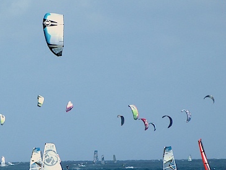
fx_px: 5780
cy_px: 105
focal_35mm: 885
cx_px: 65
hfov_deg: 2.2
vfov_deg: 1.7
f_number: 5.6
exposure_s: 1/500
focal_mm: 96.8
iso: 100
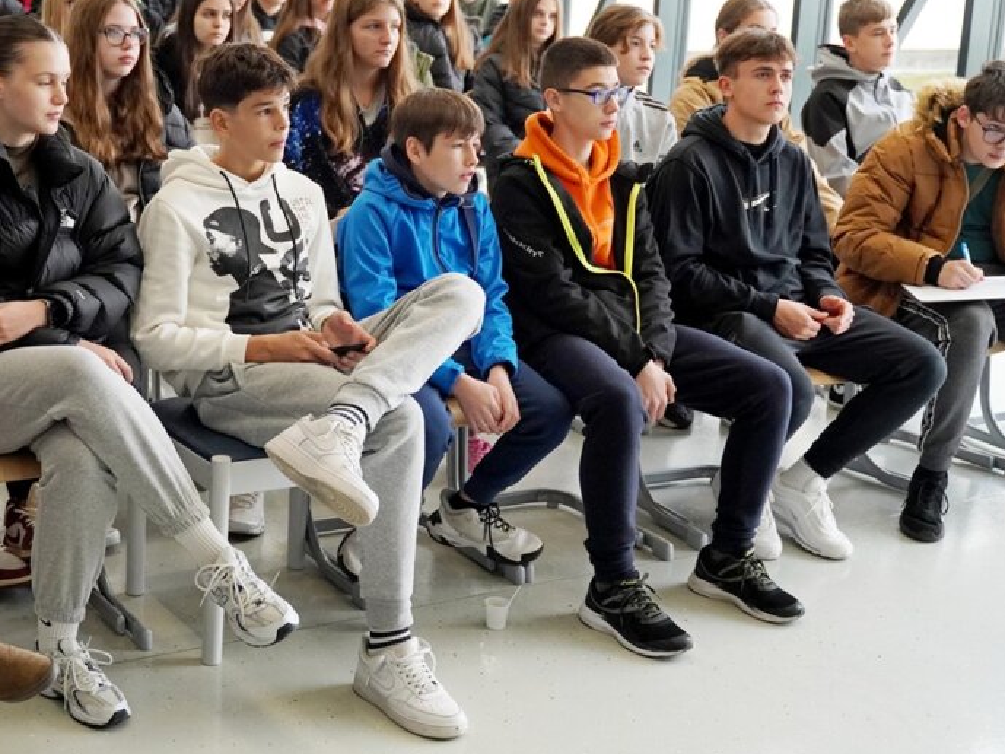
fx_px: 1742
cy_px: 278
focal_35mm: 60
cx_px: 268
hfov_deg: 31.7
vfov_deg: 24.3
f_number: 2.8
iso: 1250
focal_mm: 28
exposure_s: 1/800
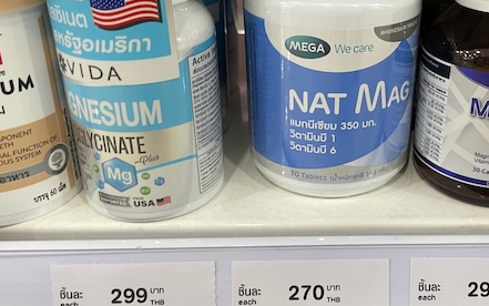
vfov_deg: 30.4
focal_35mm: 42
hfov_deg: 46.5
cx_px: 324
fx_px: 560
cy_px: 114
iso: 125
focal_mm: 4.2
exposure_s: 1/50
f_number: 1.6
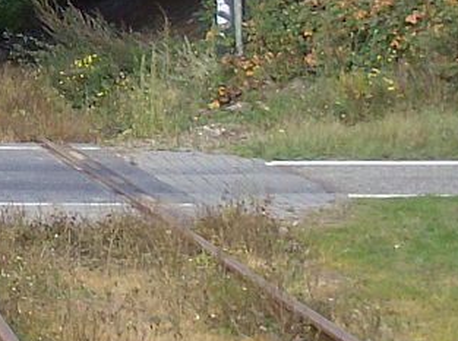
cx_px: -274
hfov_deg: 7.0
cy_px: -138
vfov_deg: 5.3
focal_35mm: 278
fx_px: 3668
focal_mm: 14.1
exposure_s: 1/232
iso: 100
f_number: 4.2
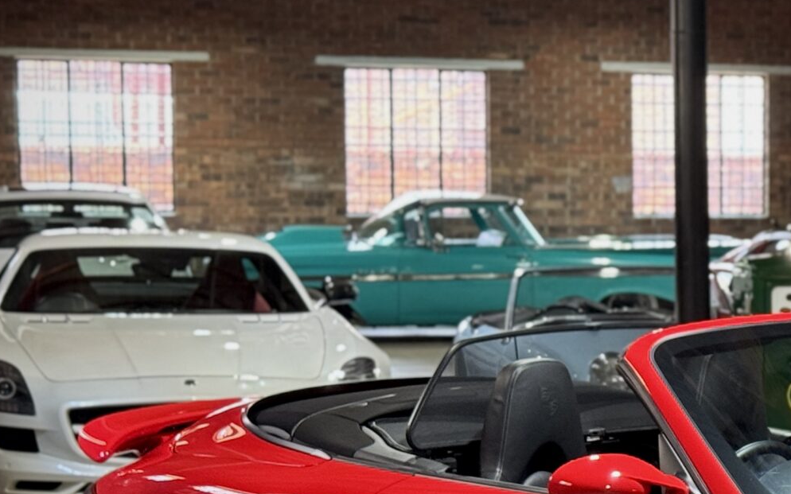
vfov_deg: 10.0
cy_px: 427
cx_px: 871
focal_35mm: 131
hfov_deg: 15.5
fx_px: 2824
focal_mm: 6.76
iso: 250
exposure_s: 1/33
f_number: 1.78
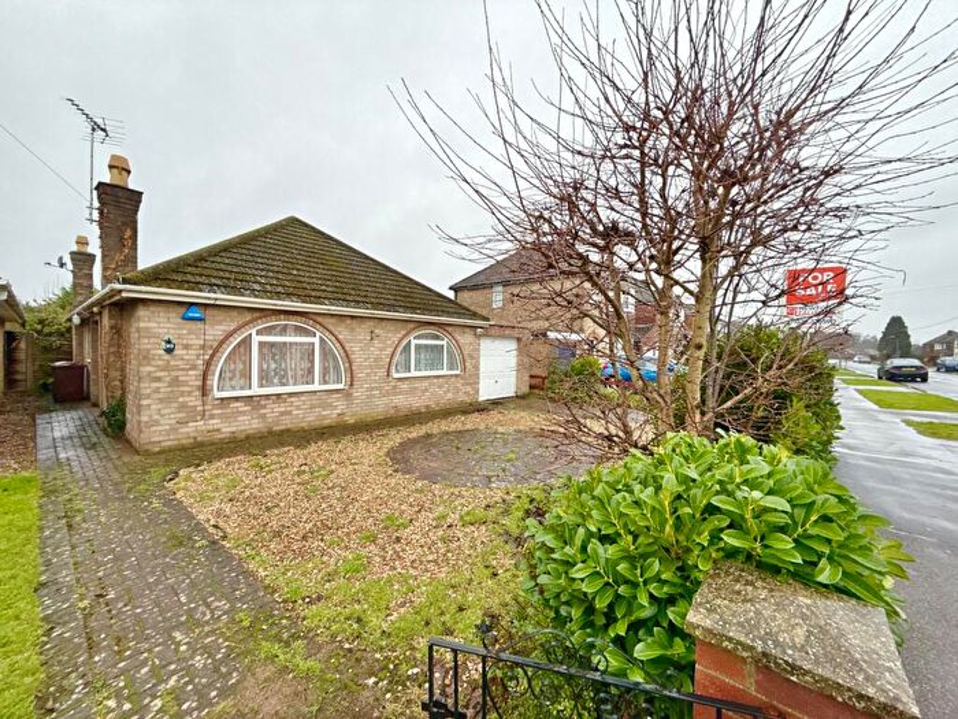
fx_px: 387
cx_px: 479
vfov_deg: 85.7
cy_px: 360
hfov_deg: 102.1
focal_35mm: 14
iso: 160
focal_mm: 2.22
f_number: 2.2
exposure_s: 1/99
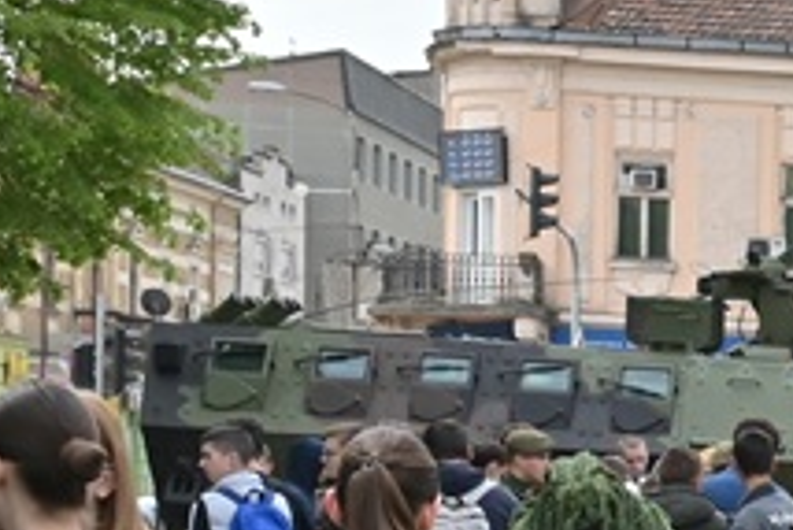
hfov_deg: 11.6
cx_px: 1875
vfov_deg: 9.2
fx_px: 3218
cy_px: 713
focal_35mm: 146
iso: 320
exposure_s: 1/400
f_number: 10
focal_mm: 24
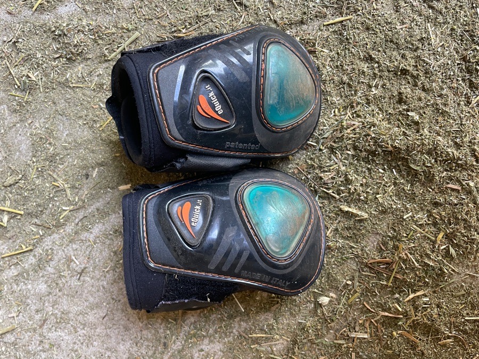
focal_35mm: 26
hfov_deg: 67.3
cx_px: 240
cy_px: 180
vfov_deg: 53.1
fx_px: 360
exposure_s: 1/82
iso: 125
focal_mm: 4.2
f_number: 1.6
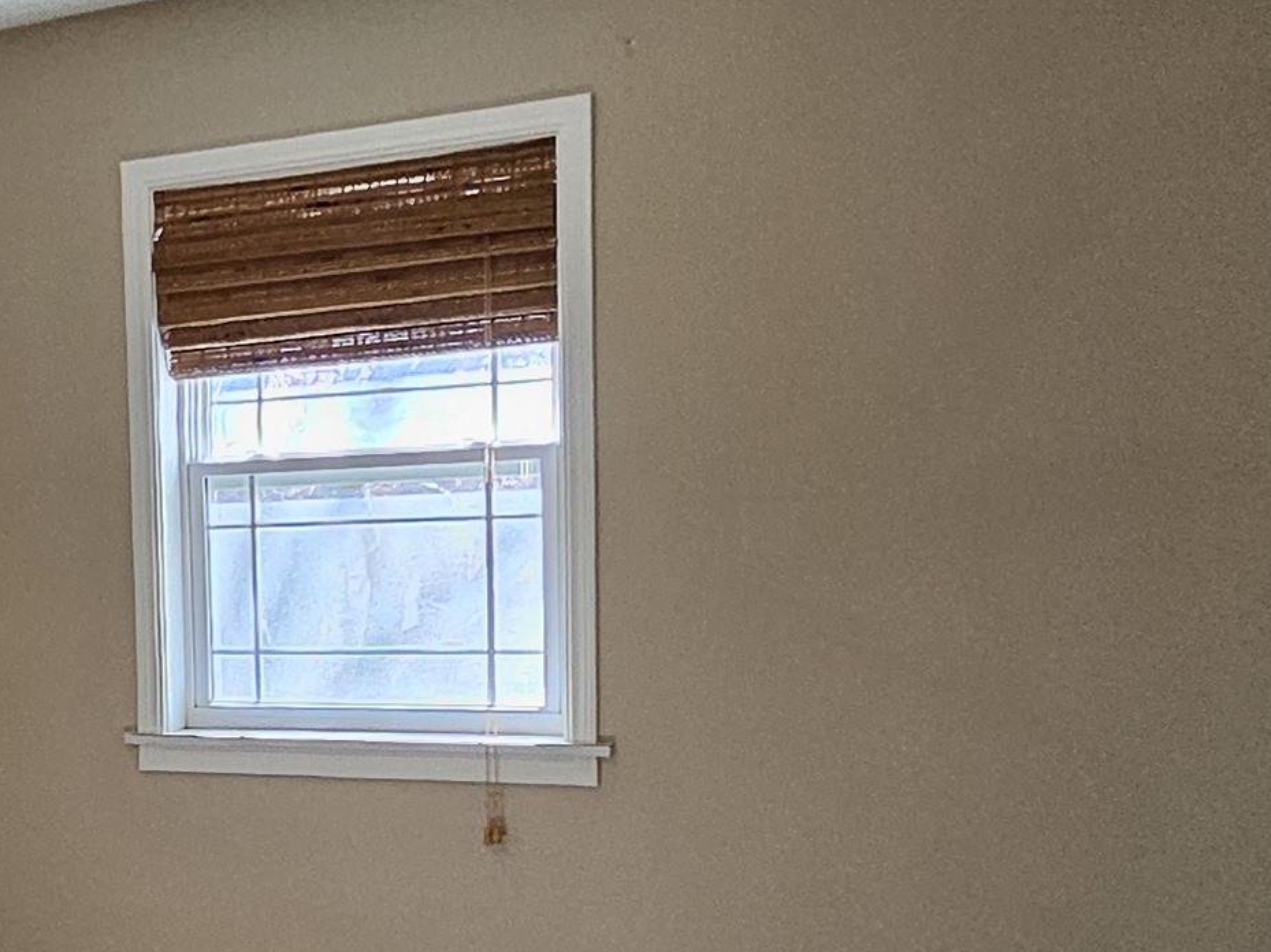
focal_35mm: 56
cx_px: -250
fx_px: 2055
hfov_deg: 29.6
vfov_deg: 25.7
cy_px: 736
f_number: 2.2
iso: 200
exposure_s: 1/60
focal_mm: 1.74
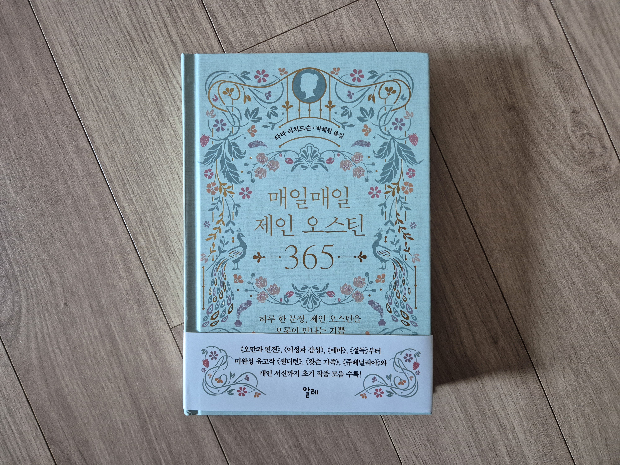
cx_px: 310
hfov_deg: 73.9
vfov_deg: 58.9
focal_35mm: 23
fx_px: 412
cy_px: 232
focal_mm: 5.4
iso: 640
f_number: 1.8
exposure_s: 1/60
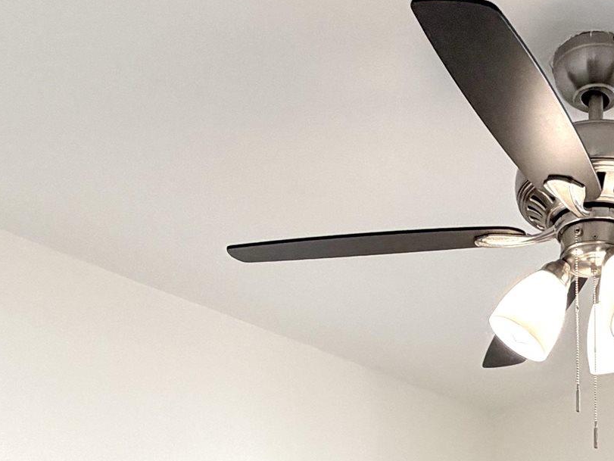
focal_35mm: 53
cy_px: 769
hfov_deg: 34.5
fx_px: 941
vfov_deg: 21.1
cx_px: 528
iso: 100
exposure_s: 1/121
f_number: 2.2
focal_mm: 2.22
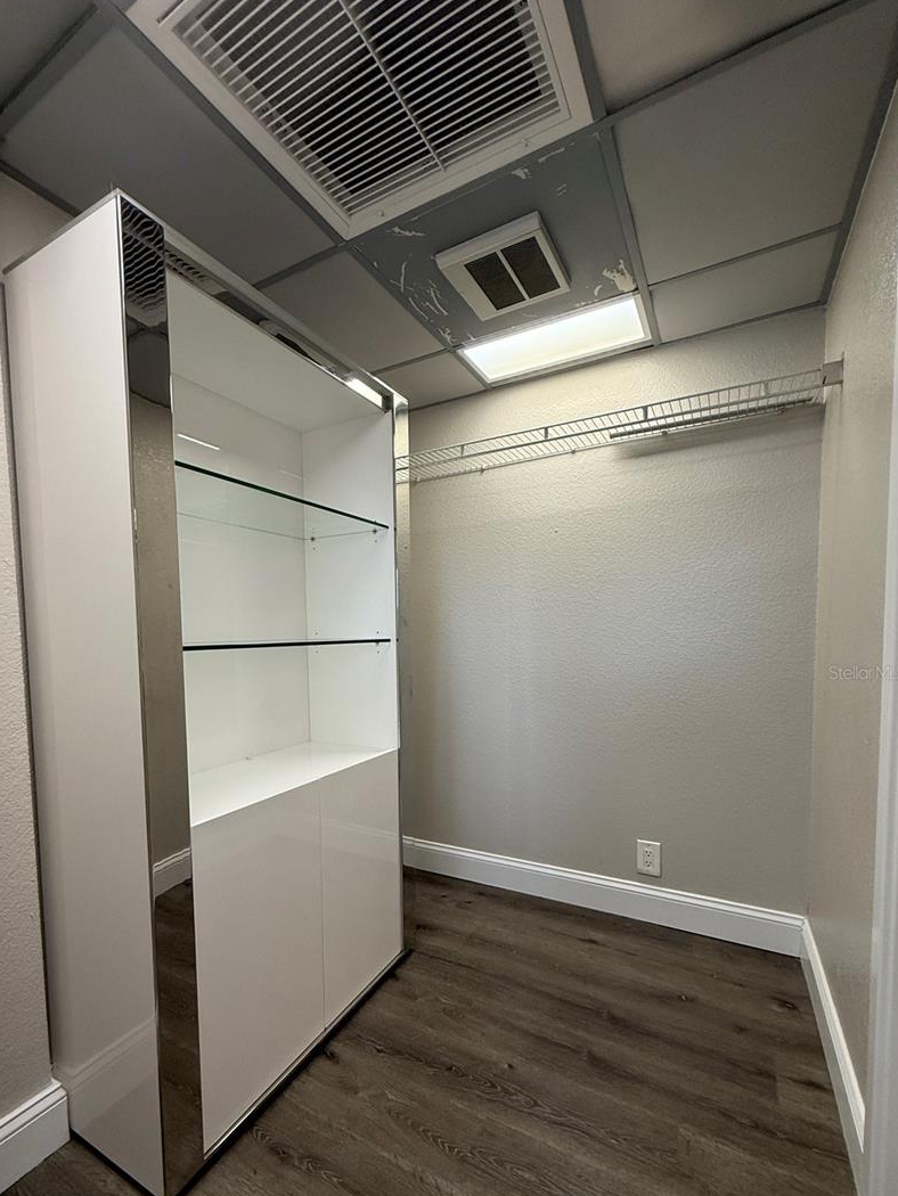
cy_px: 672
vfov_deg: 94.0
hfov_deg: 77.8
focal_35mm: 16
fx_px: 553
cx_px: 397
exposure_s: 1/120
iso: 125
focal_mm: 2.22
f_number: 2.2
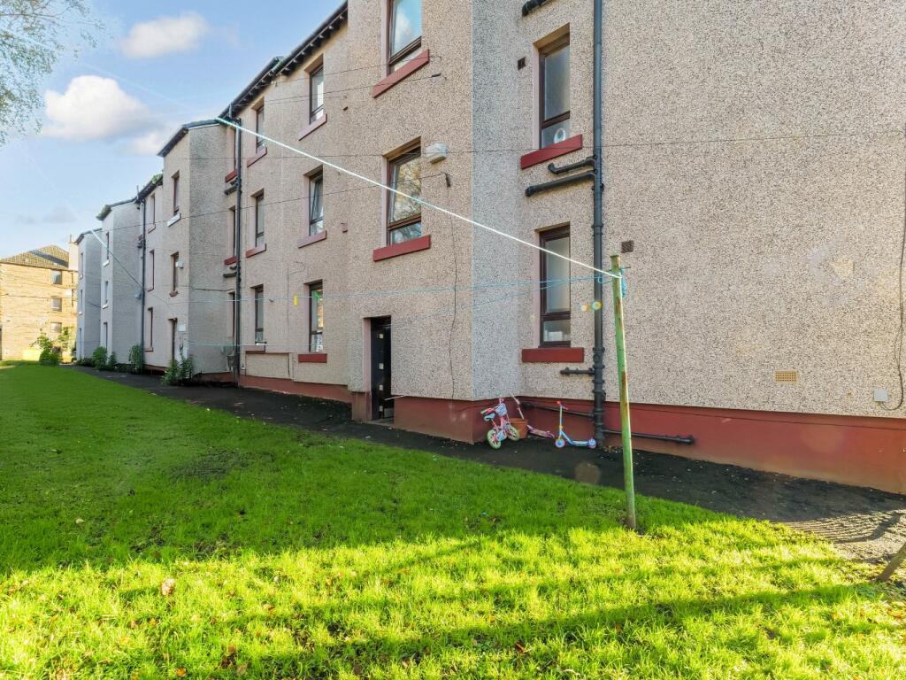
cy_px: 340
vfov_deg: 85.7
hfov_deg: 102.1
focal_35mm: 14
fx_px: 366
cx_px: 453
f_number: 5.6
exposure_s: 1/50
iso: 200
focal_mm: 7
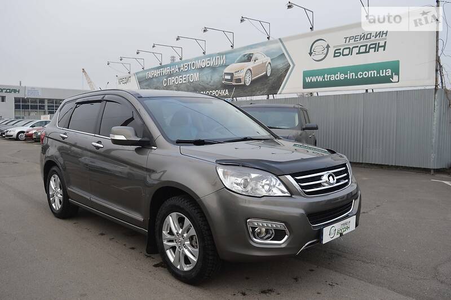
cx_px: 226
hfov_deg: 62.0
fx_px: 376
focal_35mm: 30
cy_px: 150
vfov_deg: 43.5
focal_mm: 20
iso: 160
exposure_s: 1/125
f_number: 5.6
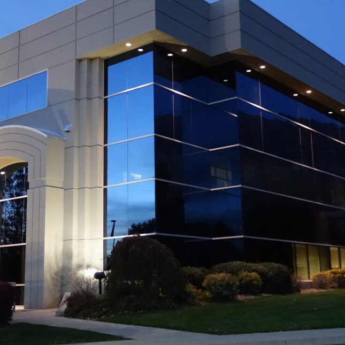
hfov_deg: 31.6
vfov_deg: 31.6
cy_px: 167
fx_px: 609
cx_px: 167
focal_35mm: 54
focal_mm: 11.56
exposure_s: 1/40
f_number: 2.8
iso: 3200
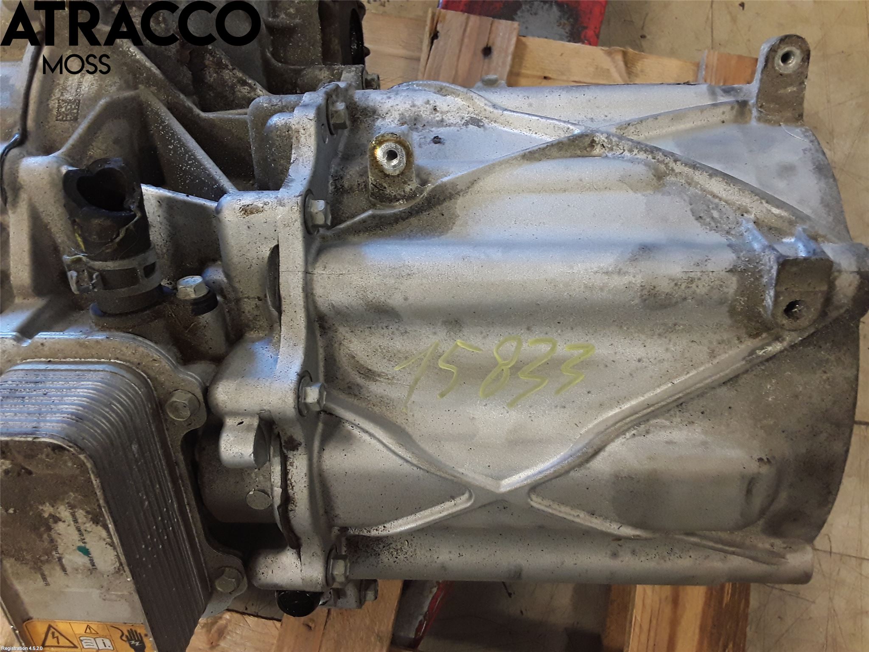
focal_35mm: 28
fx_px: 703
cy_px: 326
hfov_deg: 63.4
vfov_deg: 49.7
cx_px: 434
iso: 100
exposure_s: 1/50
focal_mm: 2.91
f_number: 1.9
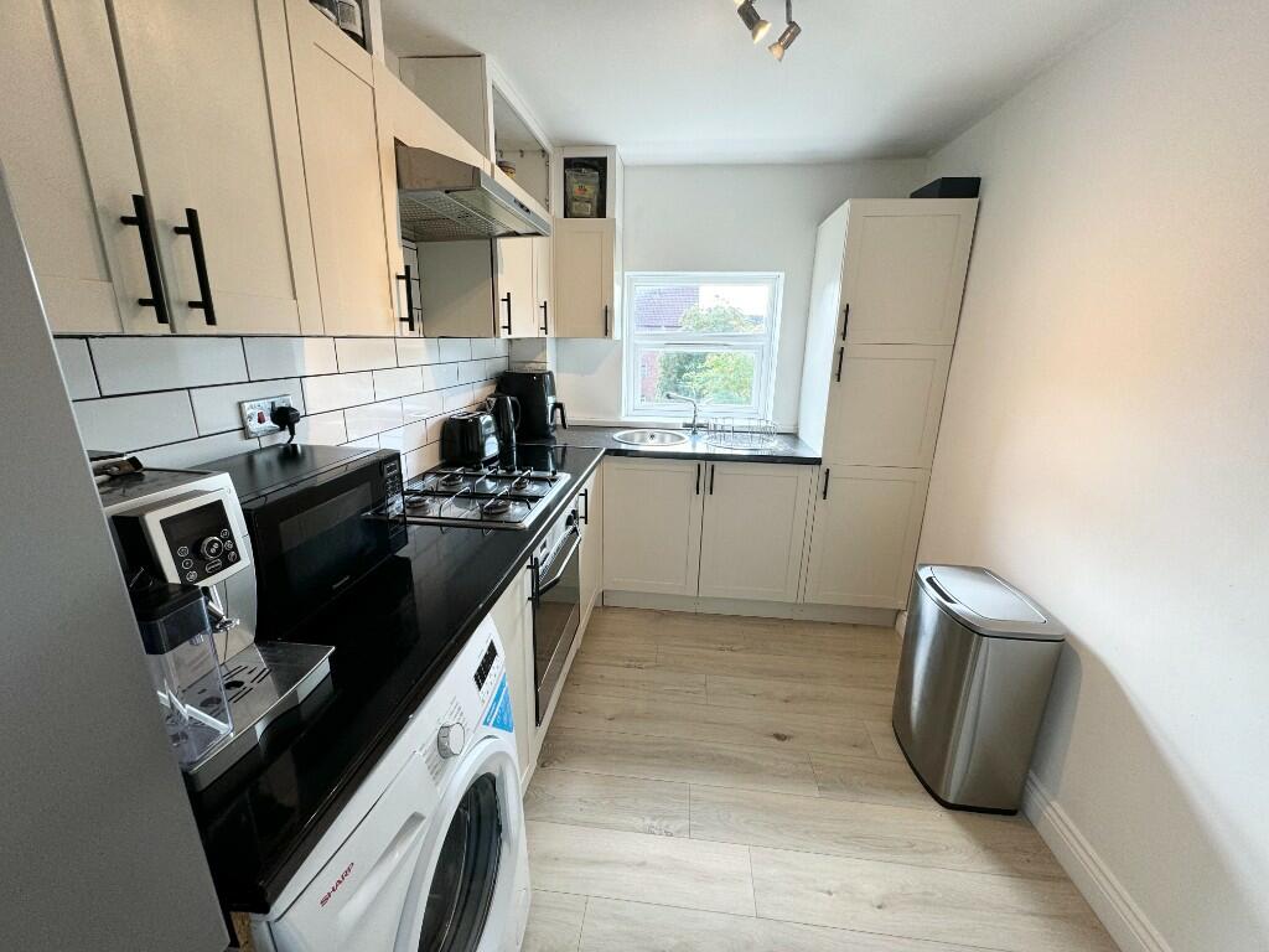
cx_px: 634
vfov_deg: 85.7
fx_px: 513
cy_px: 476
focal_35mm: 14
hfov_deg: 102.1
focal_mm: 2.22
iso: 80
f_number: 2.2
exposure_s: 1/100
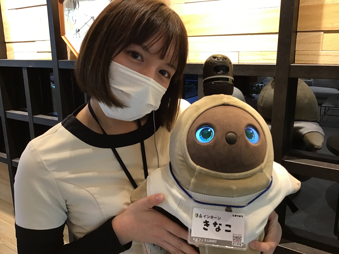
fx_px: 304
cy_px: 127
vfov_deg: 45.4
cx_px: 170
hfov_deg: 58.4
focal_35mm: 31
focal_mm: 3.3
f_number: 2.4
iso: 100
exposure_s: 1/30
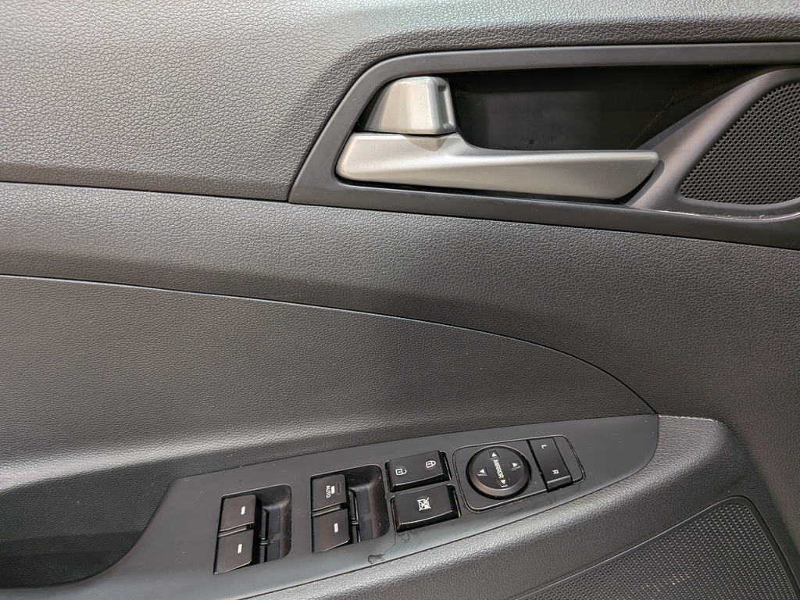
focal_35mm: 24
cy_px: 300
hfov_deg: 71.6
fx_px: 555
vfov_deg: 56.8
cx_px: 400
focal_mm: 4.53
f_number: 1.7
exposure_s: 1/100
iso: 43
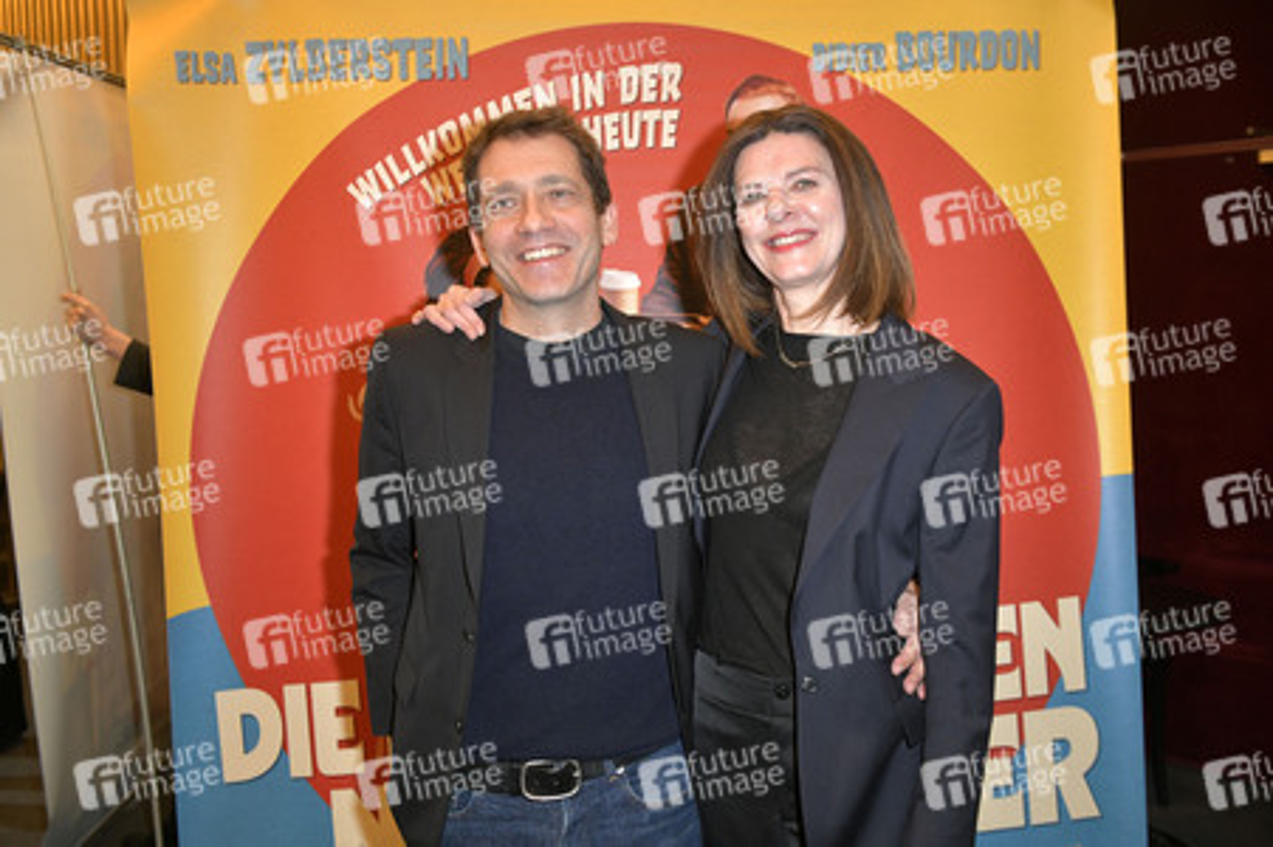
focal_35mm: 36
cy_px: 424
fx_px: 1272
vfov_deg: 36.8
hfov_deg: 53.2
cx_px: 636
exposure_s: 1/125
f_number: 5
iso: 2000
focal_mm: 36
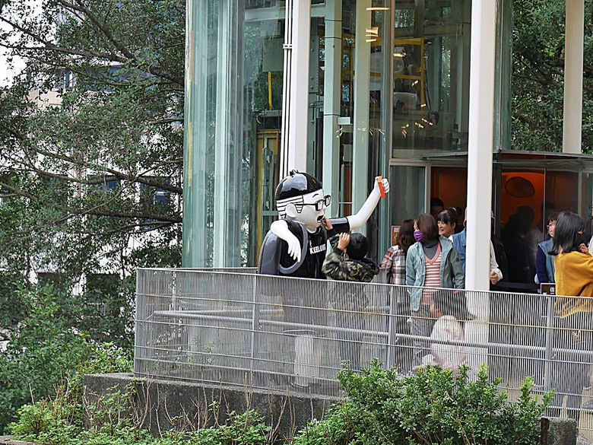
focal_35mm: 120
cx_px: 296
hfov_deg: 16.4
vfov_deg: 12.3
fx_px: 2056
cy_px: 222
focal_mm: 60
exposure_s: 1/80
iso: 400
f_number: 6.3
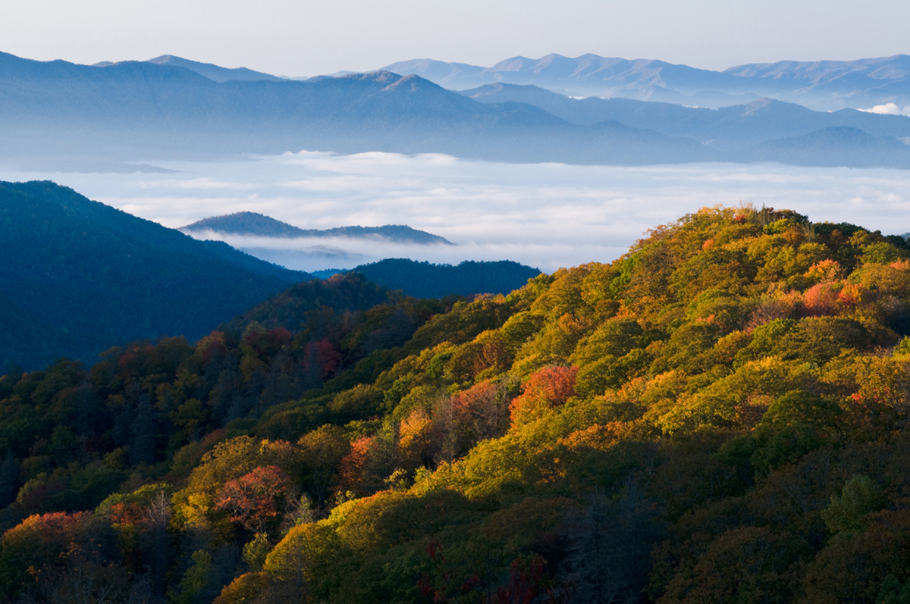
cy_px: 302
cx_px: 455
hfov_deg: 13.1
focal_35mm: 158
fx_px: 3976
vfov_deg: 8.7
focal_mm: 105
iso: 200
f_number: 11
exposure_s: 1/15
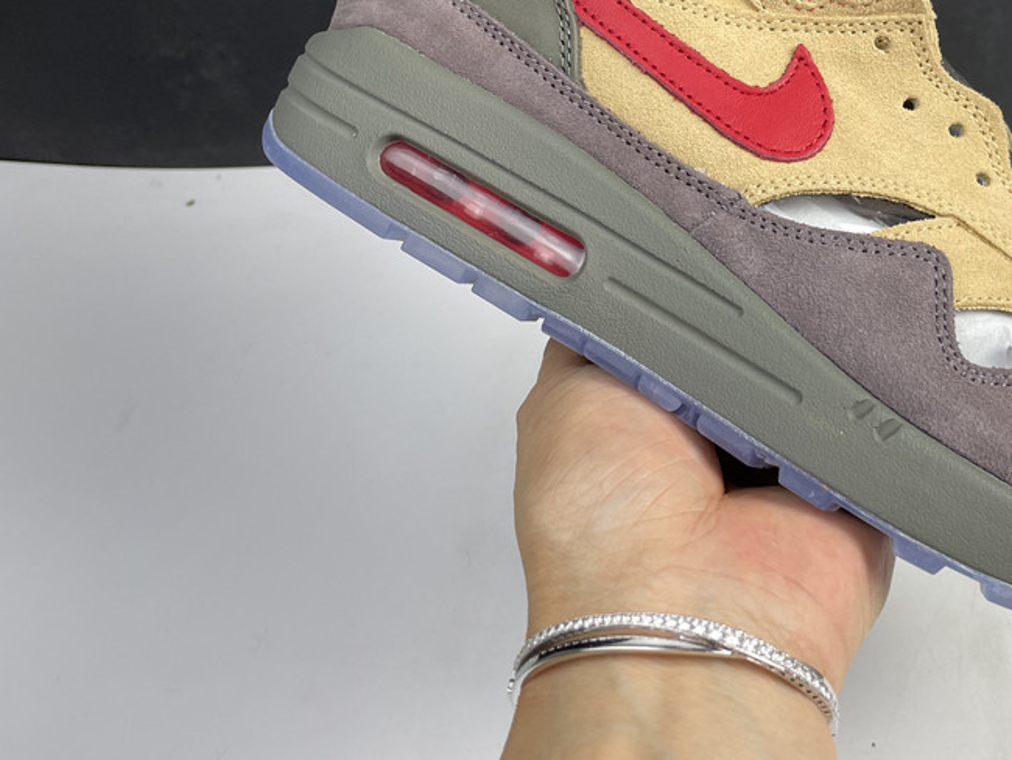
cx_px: 750
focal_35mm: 40
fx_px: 1170
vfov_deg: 35.4
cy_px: 212
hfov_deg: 45.3
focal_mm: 4.2
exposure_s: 1/100
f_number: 1.6
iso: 64
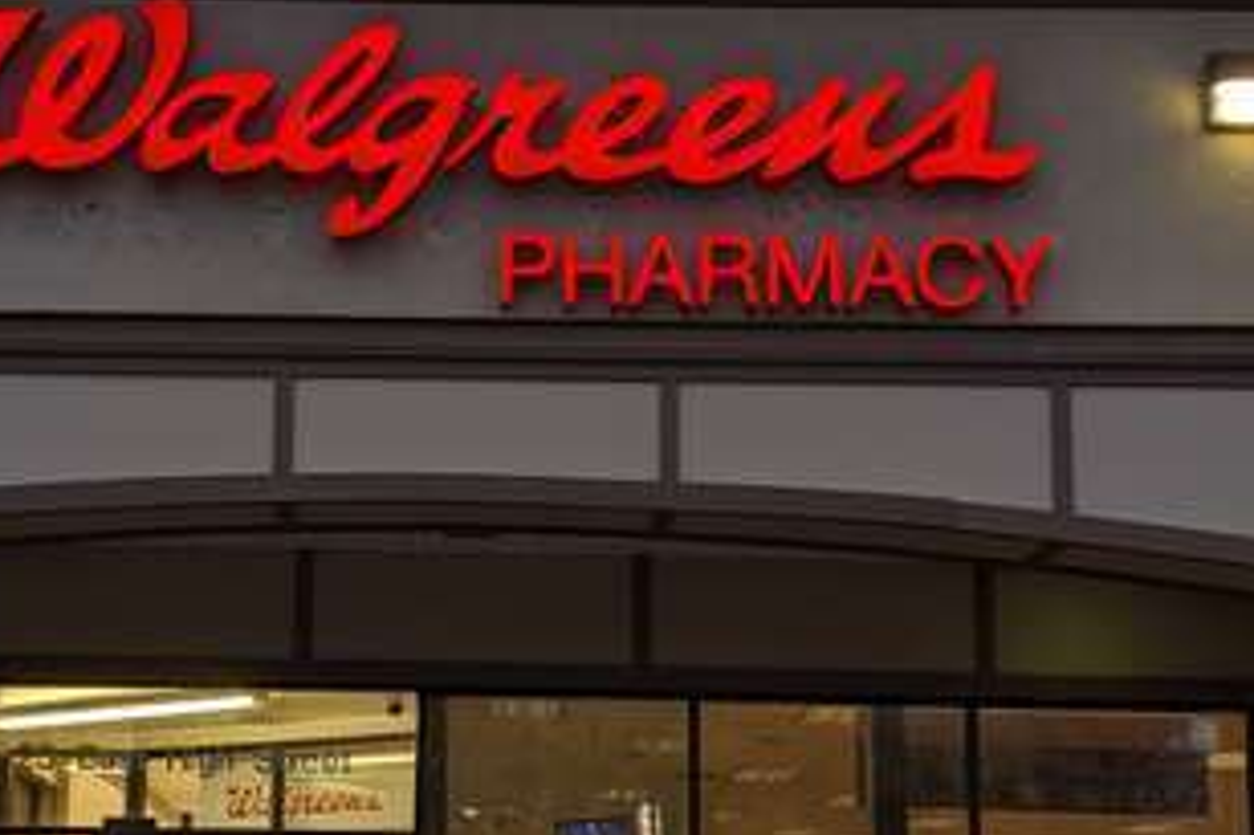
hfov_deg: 27.5
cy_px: 546
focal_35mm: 73
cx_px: 415
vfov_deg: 18.6
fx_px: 2541
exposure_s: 1/126
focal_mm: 4.44
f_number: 1.8
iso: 52
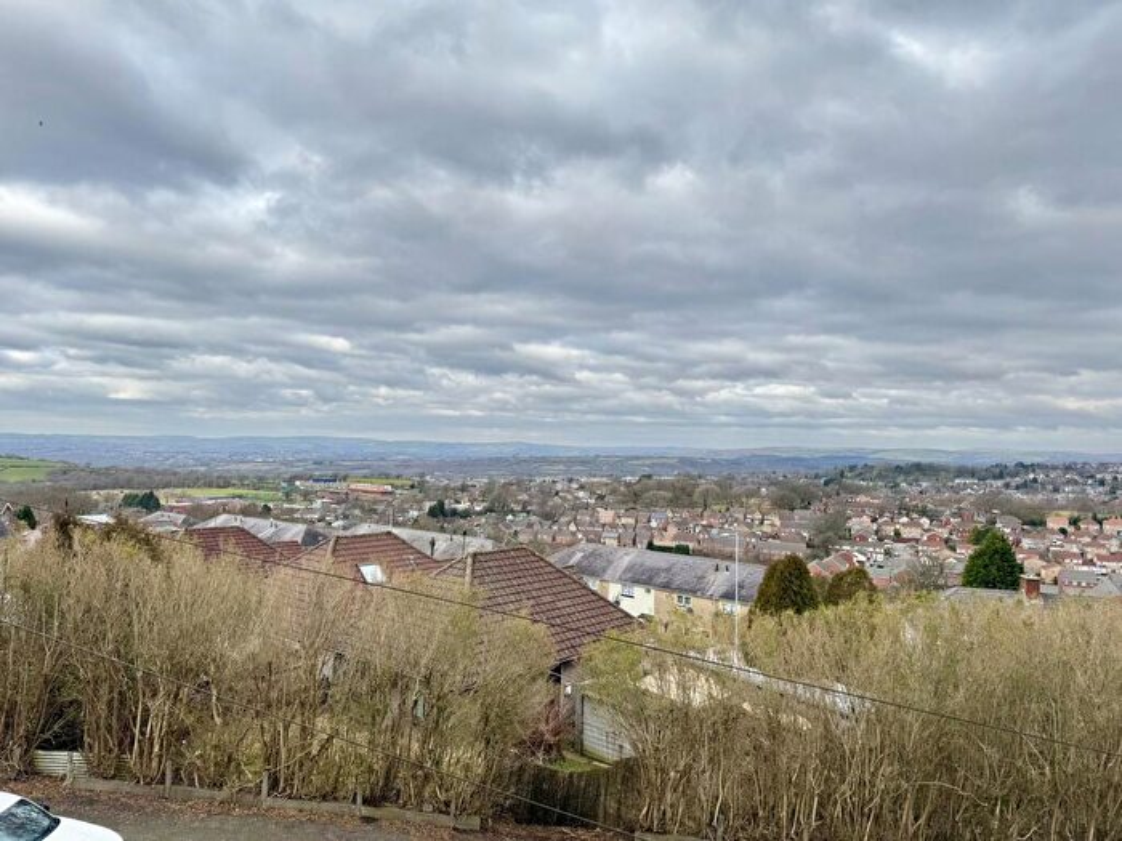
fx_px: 778
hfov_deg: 71.6
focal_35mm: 24
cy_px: 420
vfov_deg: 56.8
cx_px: 561
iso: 80
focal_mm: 6.76
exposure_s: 1/900
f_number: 1.78
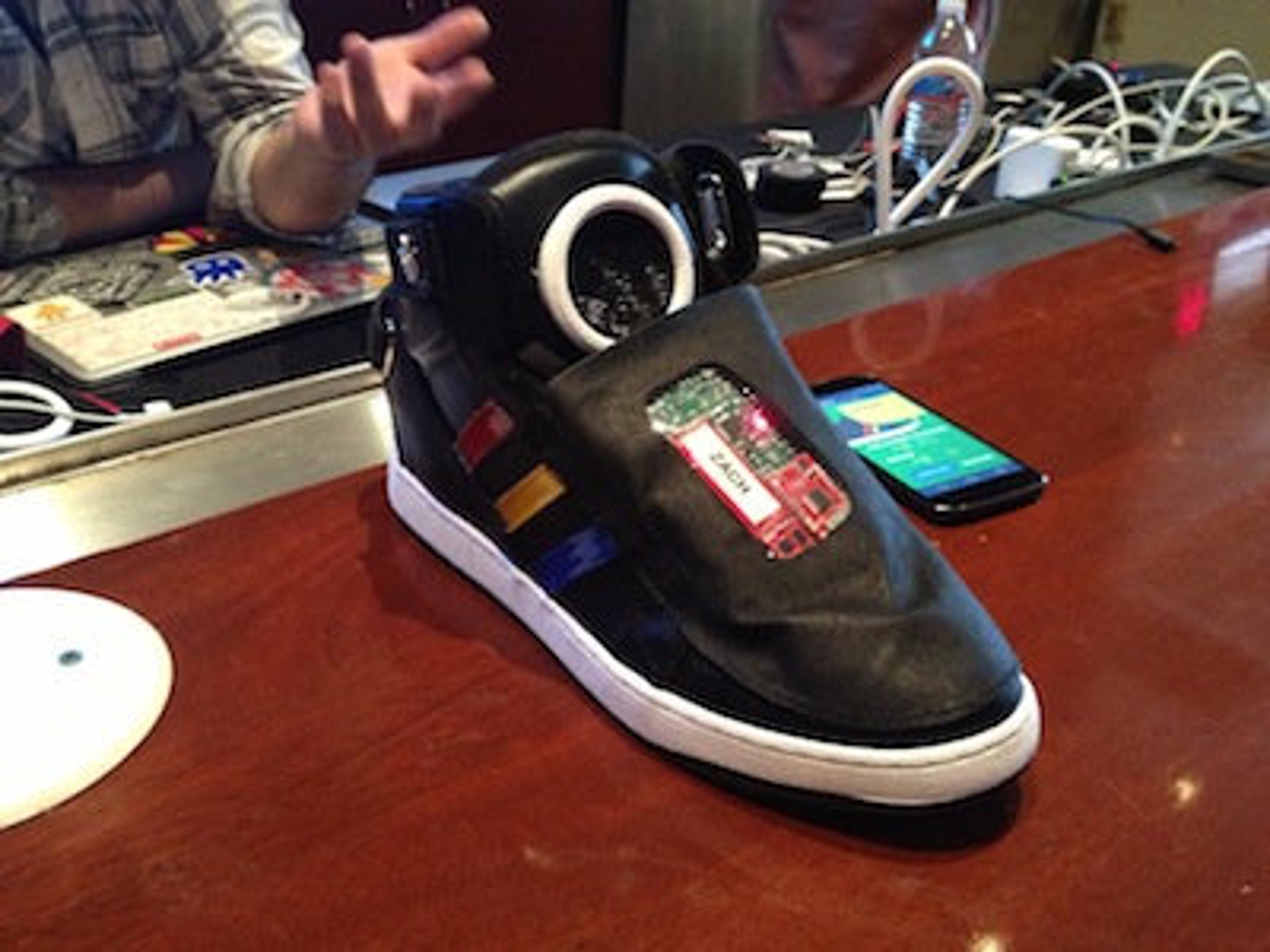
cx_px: 635
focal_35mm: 35
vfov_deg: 40.7
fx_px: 1284
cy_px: 476
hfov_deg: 52.6
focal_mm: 4.28
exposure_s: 1/15
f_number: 2.4
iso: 500
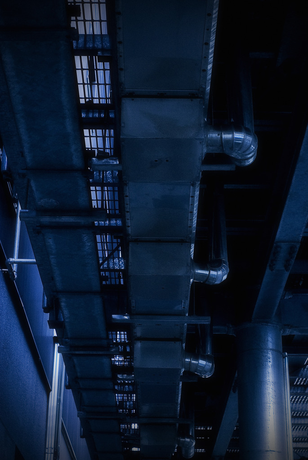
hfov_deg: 21.3
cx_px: 154
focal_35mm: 64
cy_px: 230
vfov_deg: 31.4
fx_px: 819
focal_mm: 43
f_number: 9
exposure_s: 1/10
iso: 640
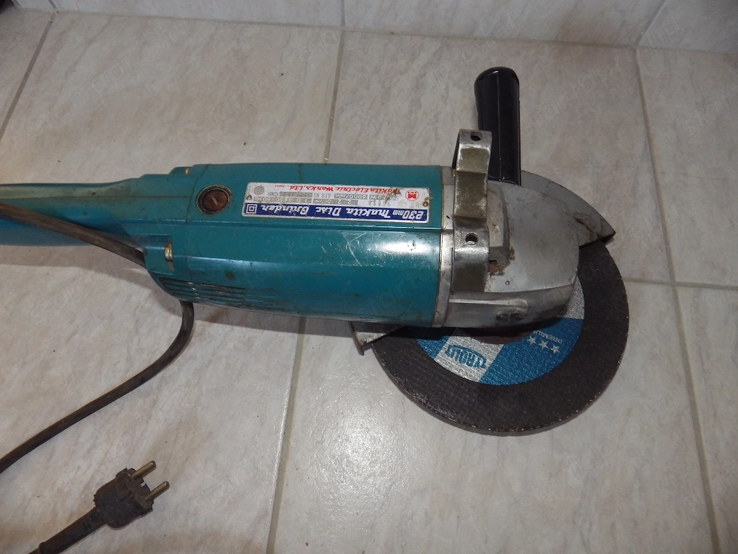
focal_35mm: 22
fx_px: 469
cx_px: 369
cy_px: 277
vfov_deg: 61.1
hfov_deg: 76.4
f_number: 3.1
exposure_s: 1/25
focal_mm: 4
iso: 250
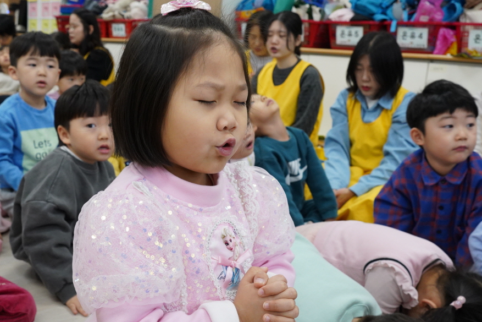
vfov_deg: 31.2
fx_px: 576
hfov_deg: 45.2
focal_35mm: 43
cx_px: 200
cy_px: 169
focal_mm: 29
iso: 2500
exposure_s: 1/80
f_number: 7.1
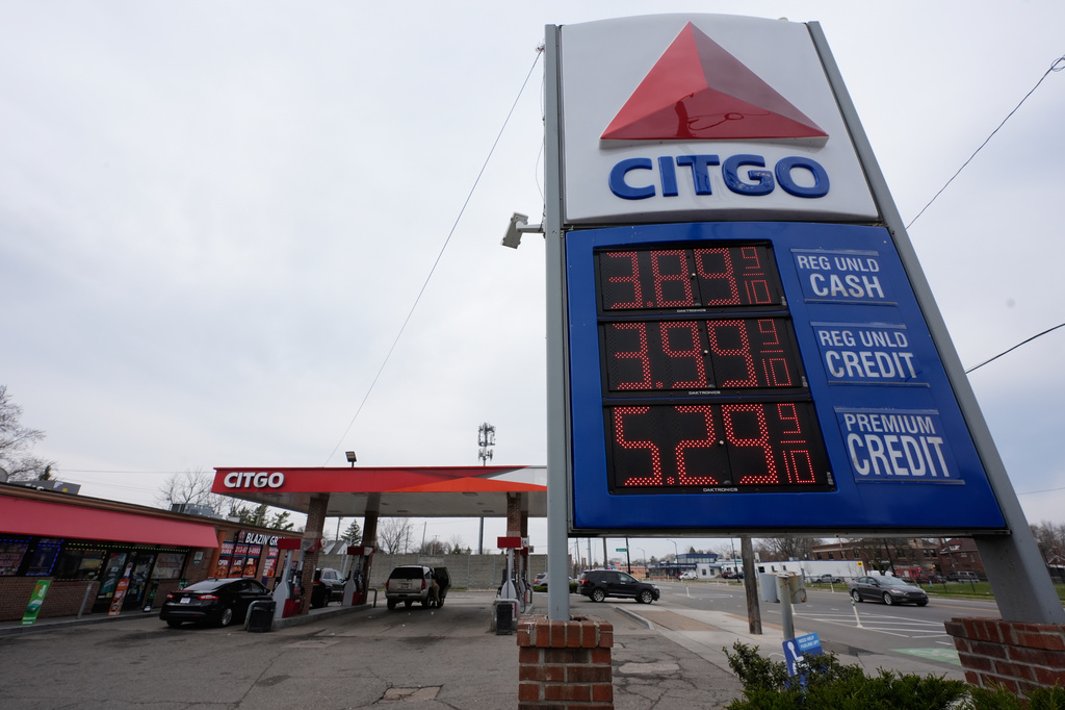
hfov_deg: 96.8
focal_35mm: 16
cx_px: 532
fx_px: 473
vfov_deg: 73.7
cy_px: 355
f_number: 11
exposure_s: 1/400
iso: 400
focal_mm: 16
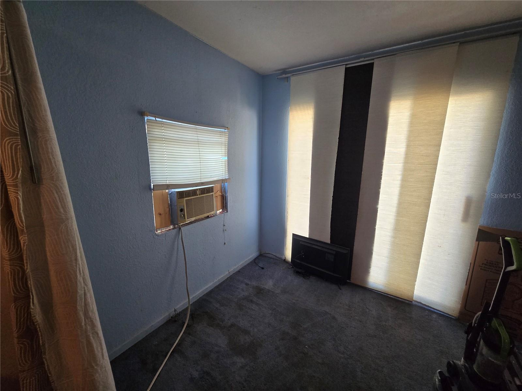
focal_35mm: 13
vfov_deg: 89.9
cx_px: 261
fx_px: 196
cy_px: 196
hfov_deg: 106.2
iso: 250
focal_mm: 2.2
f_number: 2.2
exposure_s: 1/60
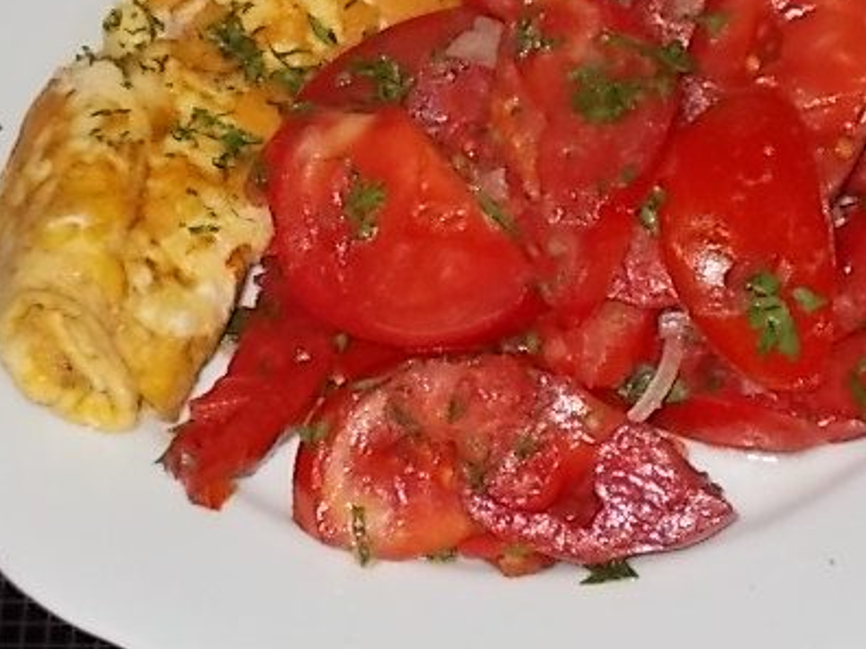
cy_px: 144
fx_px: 4003
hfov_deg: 12.3
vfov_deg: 9.3
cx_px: 536
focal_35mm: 160
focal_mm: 17.6
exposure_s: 1/60
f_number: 5.5
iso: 200
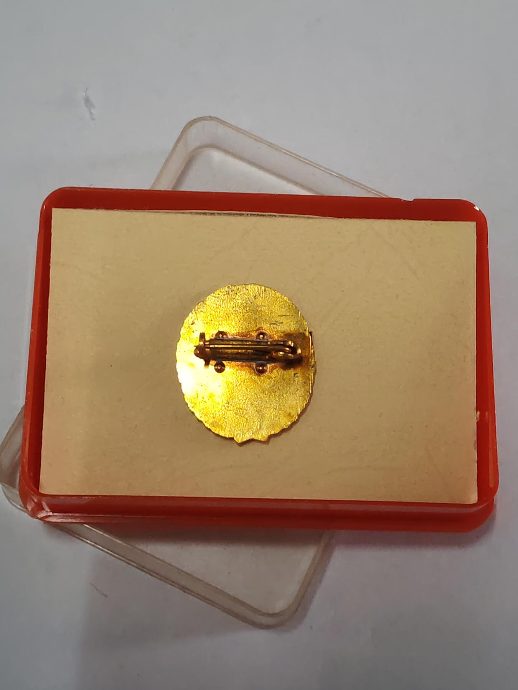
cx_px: 259
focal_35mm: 68
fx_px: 1357
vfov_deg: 28.6
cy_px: 345
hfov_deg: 21.6
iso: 640
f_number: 1.95
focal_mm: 5.52
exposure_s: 1/50
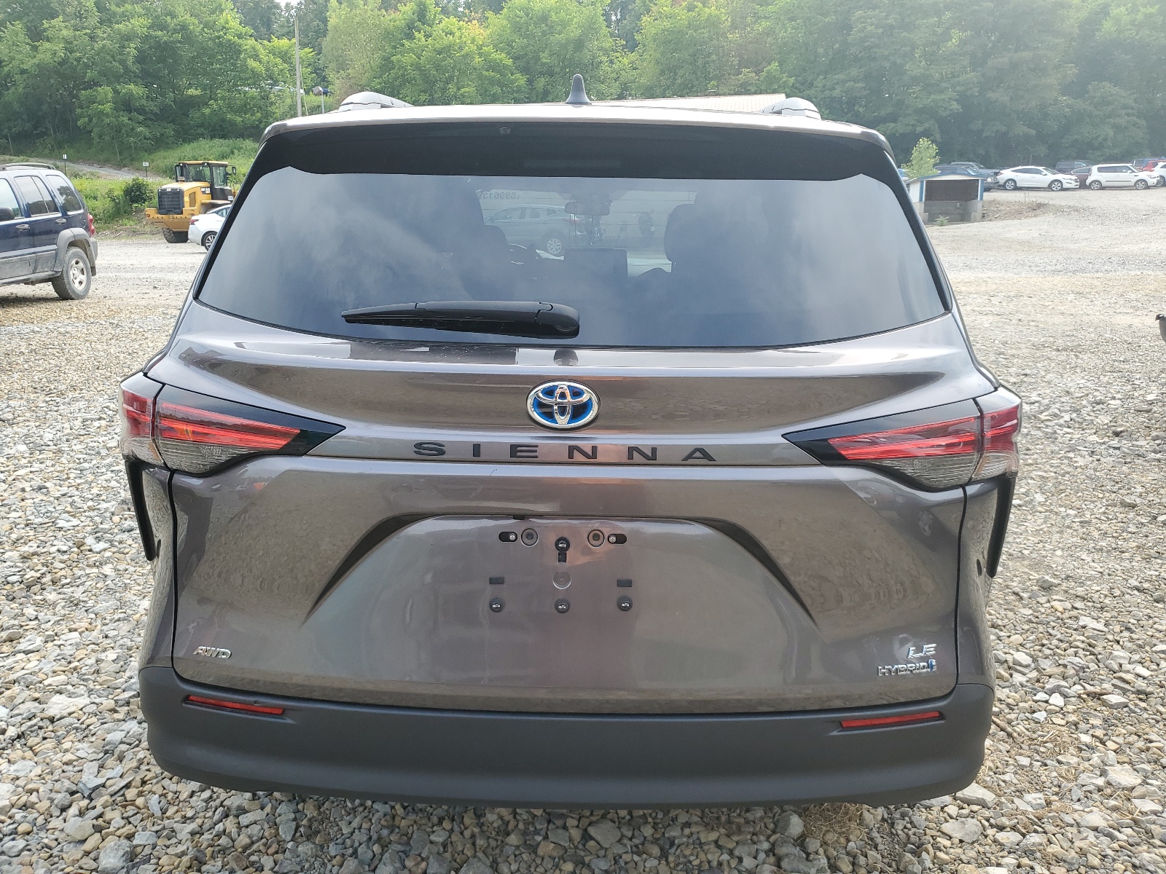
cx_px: 583
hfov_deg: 67.3
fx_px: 876
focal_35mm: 26
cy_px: 437
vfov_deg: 53.1
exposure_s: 1/714
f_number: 1.5
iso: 50
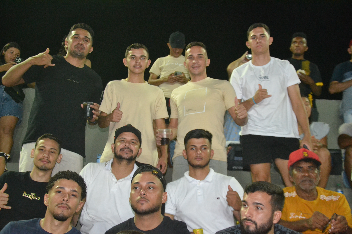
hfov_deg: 31.9
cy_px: 117
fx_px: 616
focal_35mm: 63
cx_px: 176
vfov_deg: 21.6
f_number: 4.8
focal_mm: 42
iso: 3200
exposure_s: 1/60
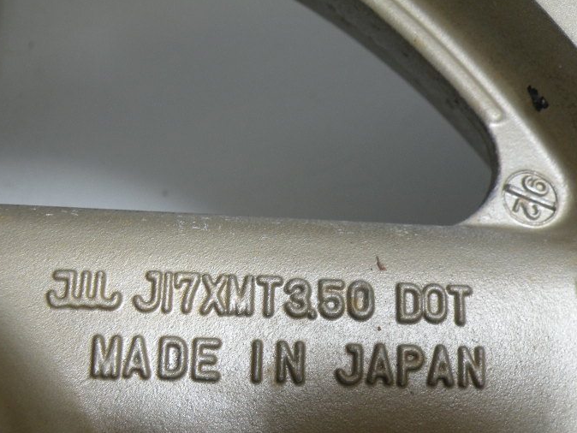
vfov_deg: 34.4
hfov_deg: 45.5
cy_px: 325
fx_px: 684
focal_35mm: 41
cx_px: 345
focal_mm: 4.7
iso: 64
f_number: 3.2
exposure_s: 1/62
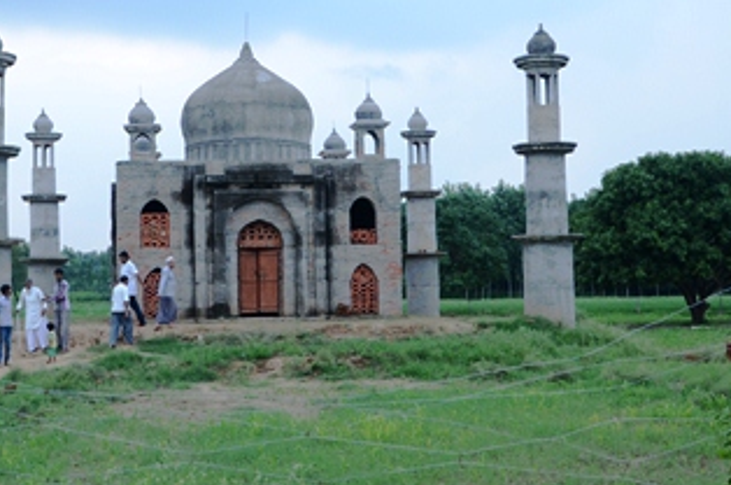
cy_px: 226
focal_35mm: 55
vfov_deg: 24.5
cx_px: 286
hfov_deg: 36.2
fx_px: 1115
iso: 400
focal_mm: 18
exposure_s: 1/100
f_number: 4
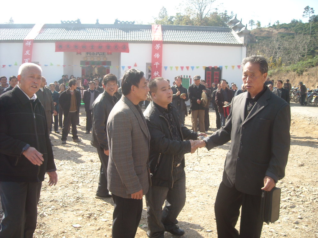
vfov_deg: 40.7
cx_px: 159
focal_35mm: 35
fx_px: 322
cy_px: 119
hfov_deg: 52.6
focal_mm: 5.7
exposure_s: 1/323
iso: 64
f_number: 2.8
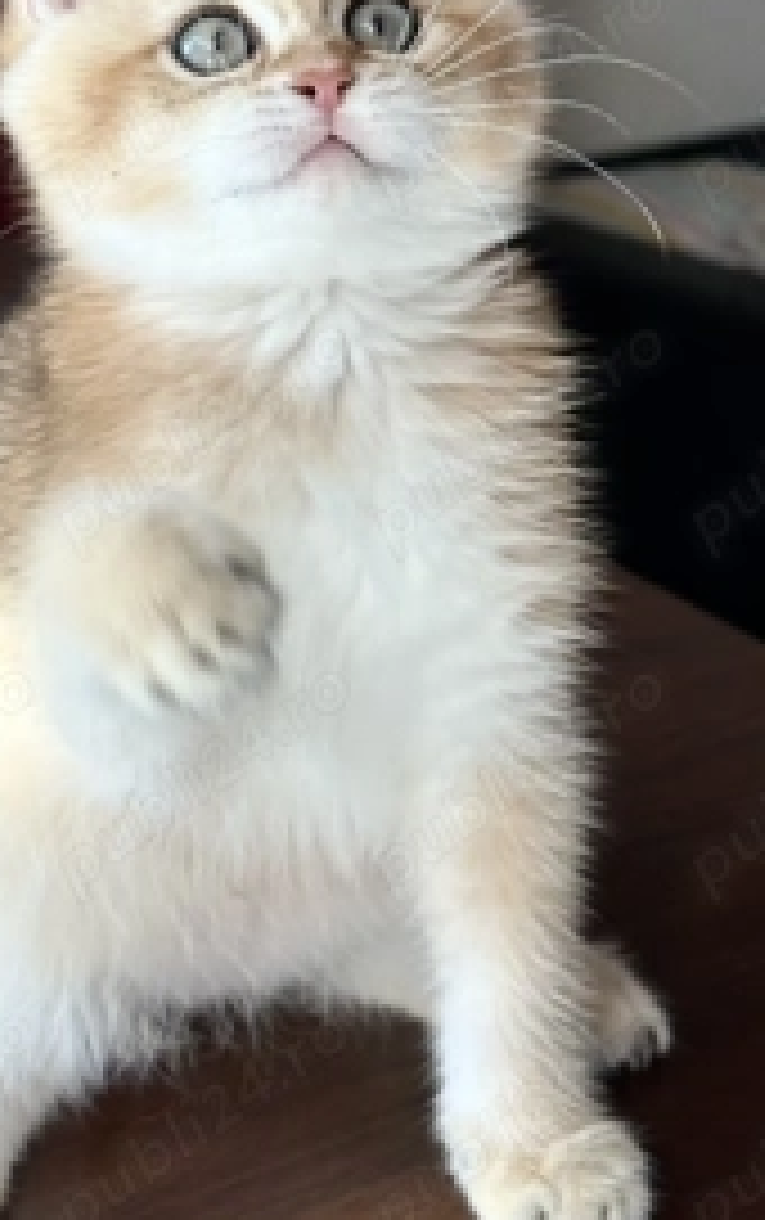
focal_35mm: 75
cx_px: 360
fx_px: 2495
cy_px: 509
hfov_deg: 17.4
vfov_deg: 27.4
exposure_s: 1/129
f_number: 1.78
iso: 50
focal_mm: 6.86
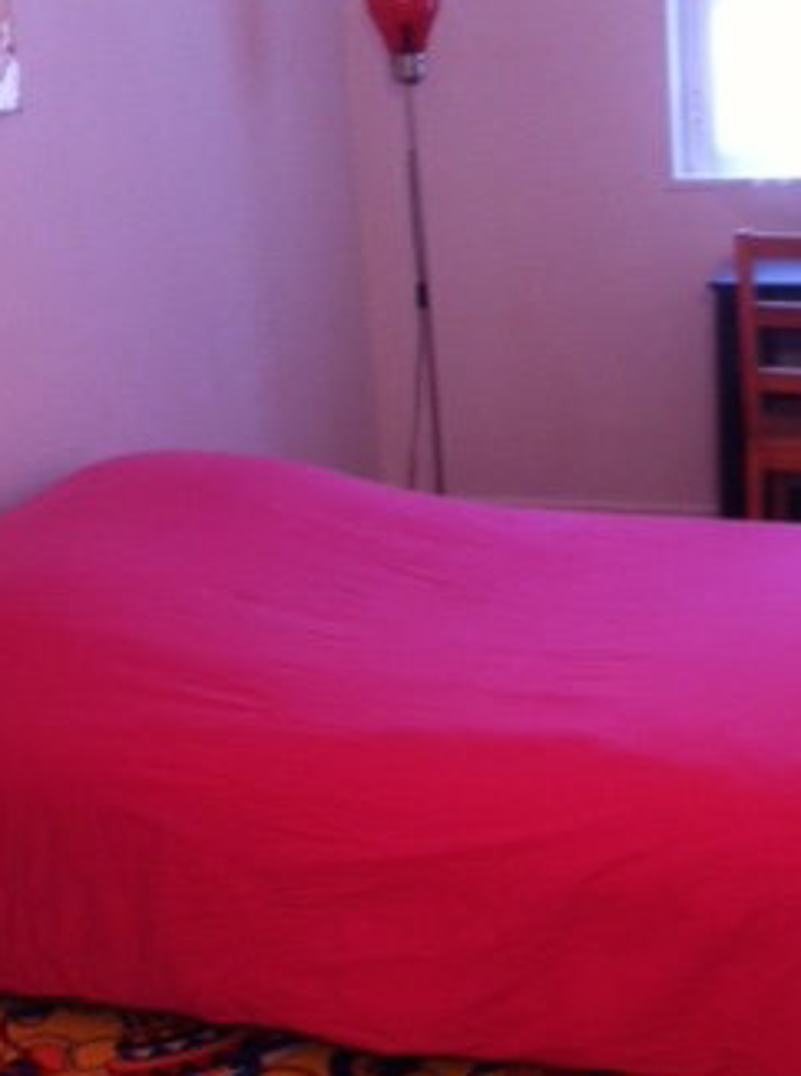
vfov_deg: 28.2
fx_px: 2139
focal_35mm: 69
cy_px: 593
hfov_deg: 21.1
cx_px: 569
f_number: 2.8
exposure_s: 1/20
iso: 80
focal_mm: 3.85
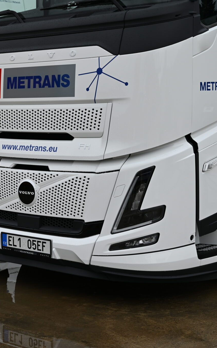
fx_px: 681
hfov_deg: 17.8
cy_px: 174
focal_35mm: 72
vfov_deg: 28.6
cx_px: 13
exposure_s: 1/320
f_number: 6.3
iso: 100
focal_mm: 47
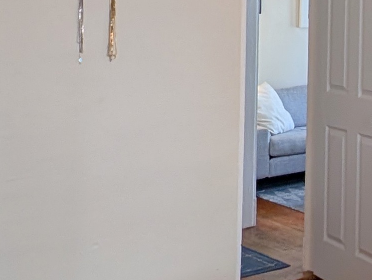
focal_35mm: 66
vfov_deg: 21.6
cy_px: 10
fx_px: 710
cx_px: 516
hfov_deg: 24.5
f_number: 1.95
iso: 113
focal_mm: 2.23
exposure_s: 1/60
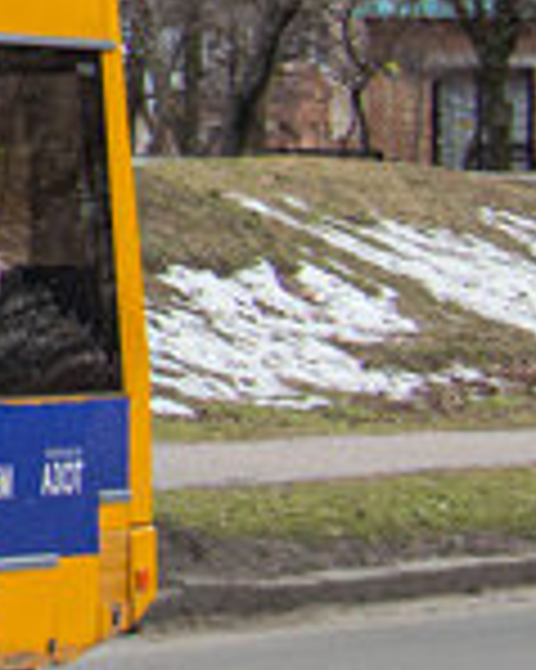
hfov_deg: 3.8
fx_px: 7503
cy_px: -695
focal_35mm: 378
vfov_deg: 5.0
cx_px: -1649
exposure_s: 1/500
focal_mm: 32
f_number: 7.1
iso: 400
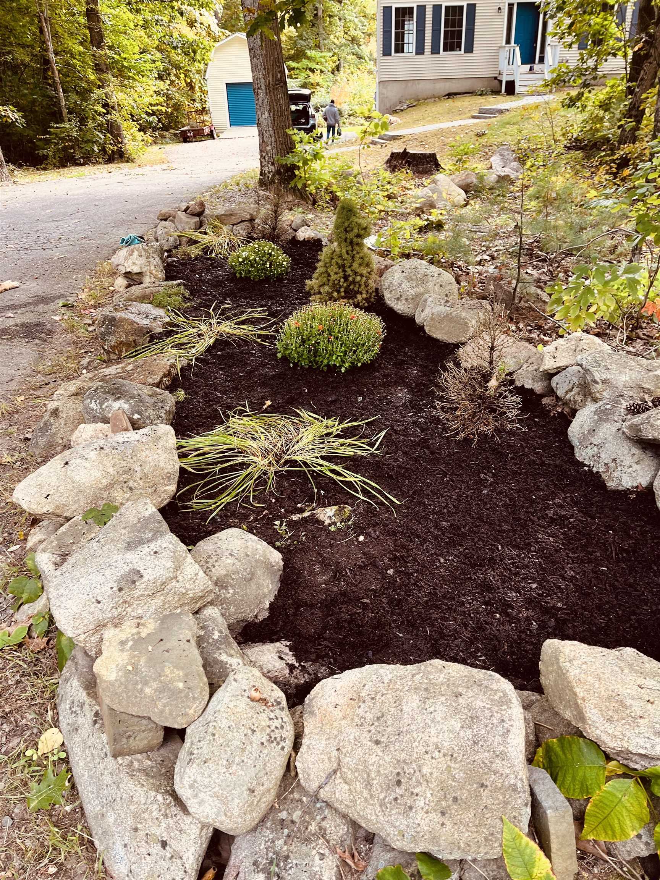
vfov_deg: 67.3
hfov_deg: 53.1
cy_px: 440
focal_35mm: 26
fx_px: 661
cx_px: 330
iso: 50
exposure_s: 1/122
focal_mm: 5.1
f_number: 1.6
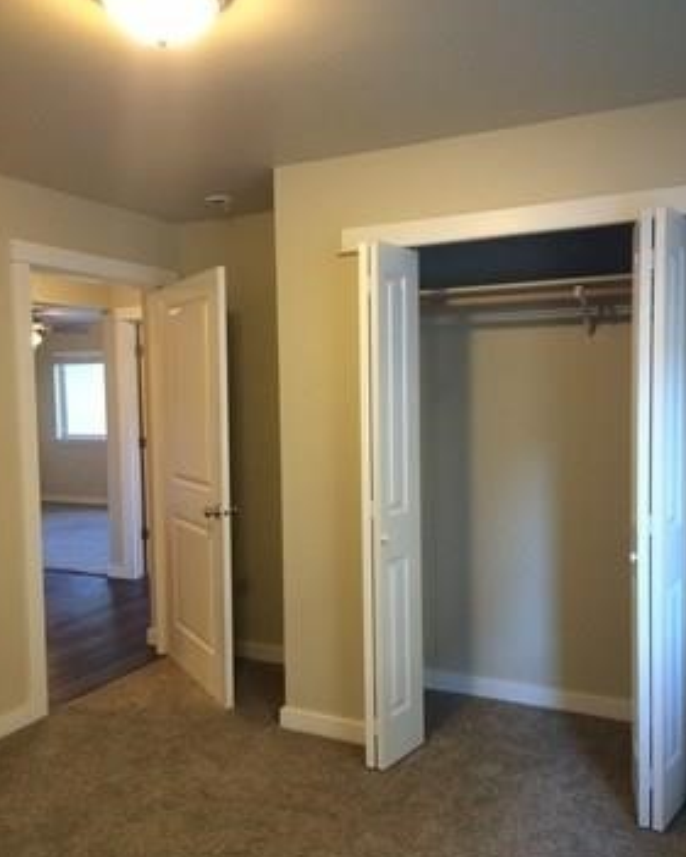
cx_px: 342
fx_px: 812
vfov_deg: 55.6
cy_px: 442
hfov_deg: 45.8
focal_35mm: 32
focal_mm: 4.12
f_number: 2.2
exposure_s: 1/30
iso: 200
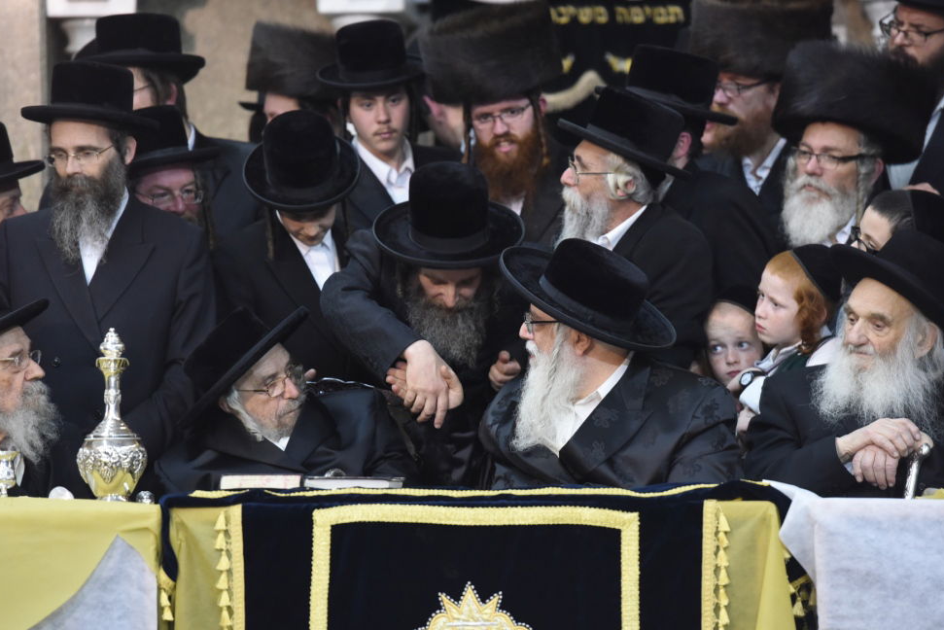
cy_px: 316
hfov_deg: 10.5
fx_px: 5115
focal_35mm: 195
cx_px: 459
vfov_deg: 7.0
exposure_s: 1/100
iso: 3200
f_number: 3.5
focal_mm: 185
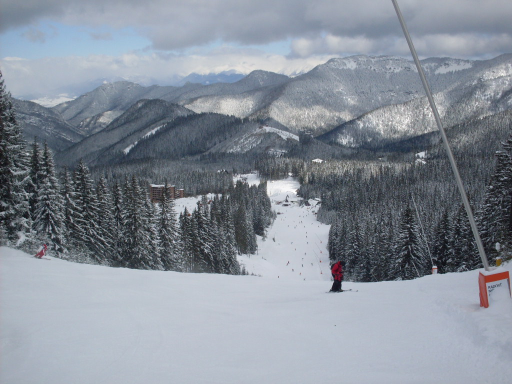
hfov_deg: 49.0
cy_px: 192
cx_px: 256
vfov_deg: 37.7
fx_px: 562
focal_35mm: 38
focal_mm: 6.3
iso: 80
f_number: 8.4
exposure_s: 1/500
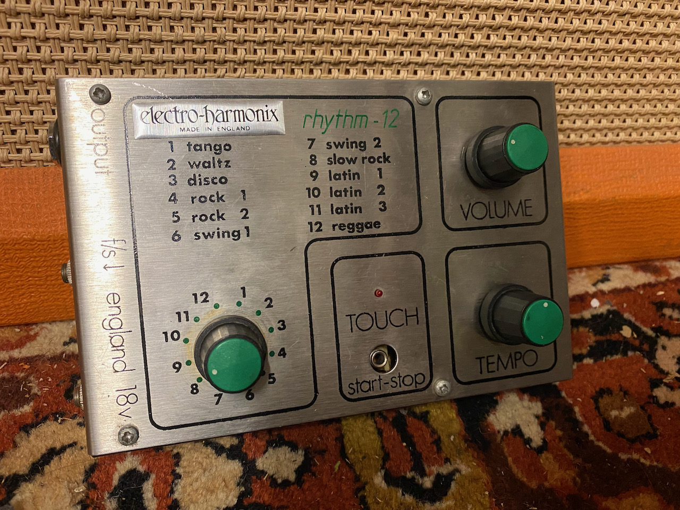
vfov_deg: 53.1
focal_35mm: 26
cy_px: 255
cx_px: 340
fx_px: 511
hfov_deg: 67.3
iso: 500
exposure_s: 1/50
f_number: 1.8
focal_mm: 4.25
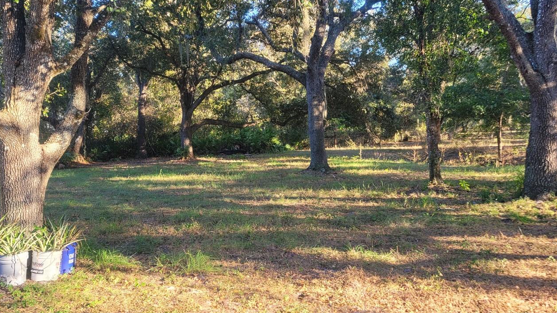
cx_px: 262
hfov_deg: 55.3
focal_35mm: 36
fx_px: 532
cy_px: 156
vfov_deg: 32.8
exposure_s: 1/145
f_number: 1.8
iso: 40
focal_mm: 5.4
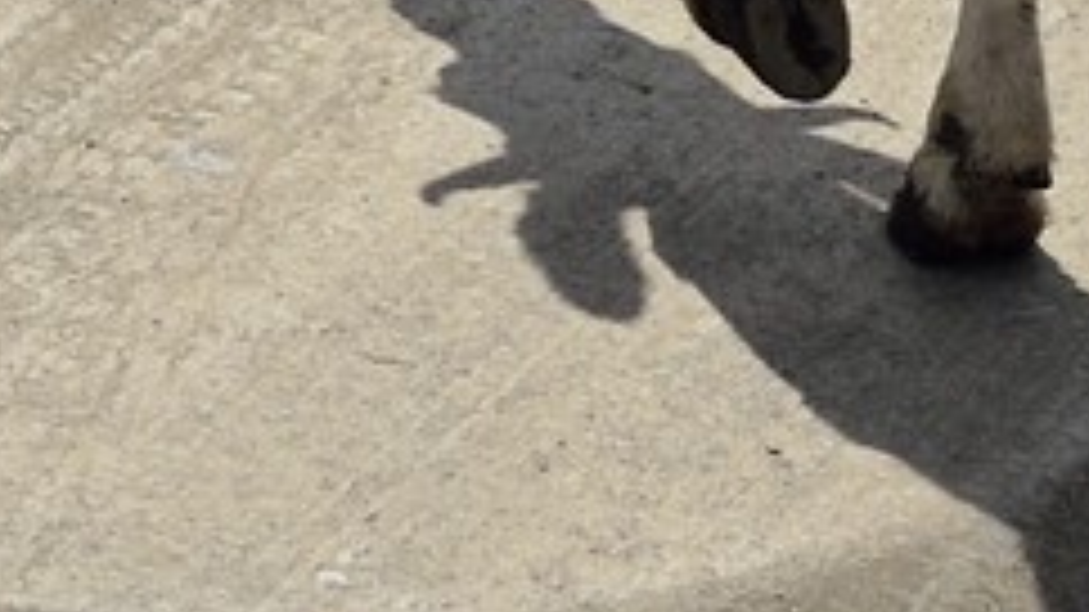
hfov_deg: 11.1
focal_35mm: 194
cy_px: -1022
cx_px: 297
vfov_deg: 5.9
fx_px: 5601
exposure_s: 1/800
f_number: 13
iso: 400
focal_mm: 28
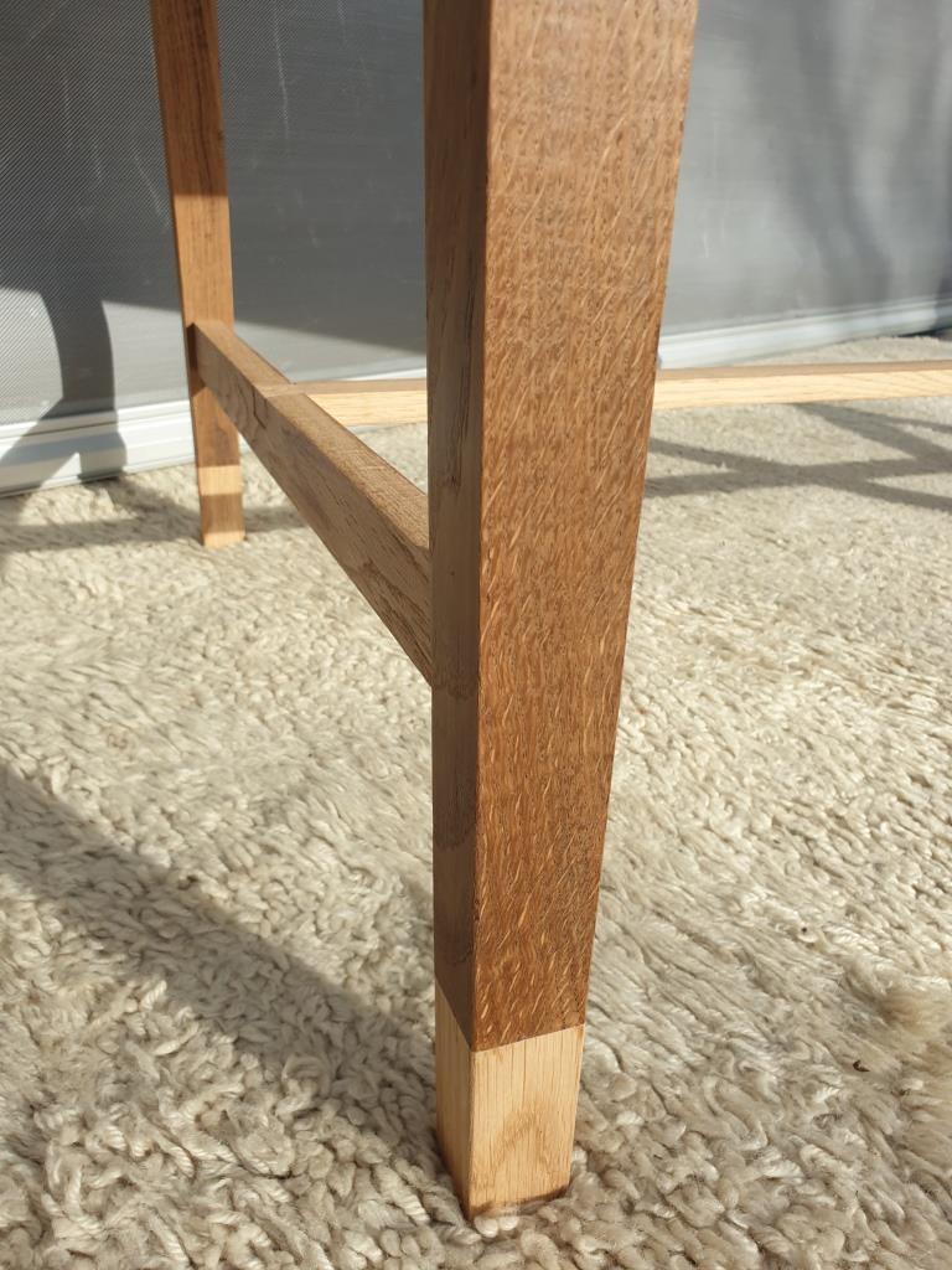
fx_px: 953
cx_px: 476
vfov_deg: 67.3
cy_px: 635
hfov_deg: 53.1
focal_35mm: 26
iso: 50
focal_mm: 4.3
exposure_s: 1/760
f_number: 2.4
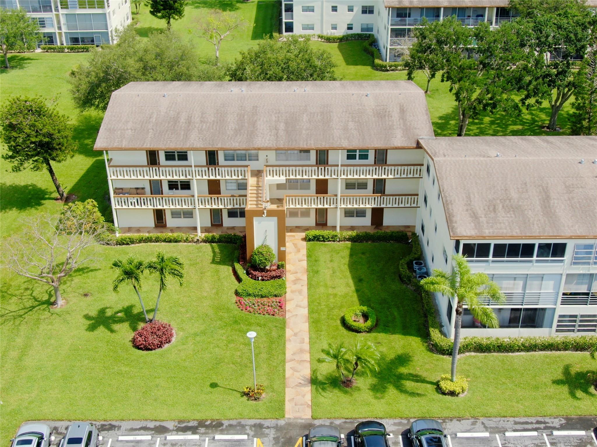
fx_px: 759
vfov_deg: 32.9
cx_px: 298
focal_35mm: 44
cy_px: 224
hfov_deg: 42.9
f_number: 3.6
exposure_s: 1/400
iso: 100
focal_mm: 7.71
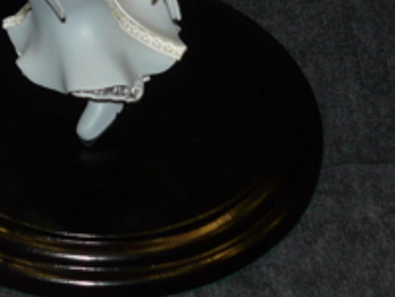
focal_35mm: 198
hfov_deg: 9.9
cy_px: 22
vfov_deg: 7.5
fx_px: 2259
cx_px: 38
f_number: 3.4
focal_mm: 9.1
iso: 100
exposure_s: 1/40
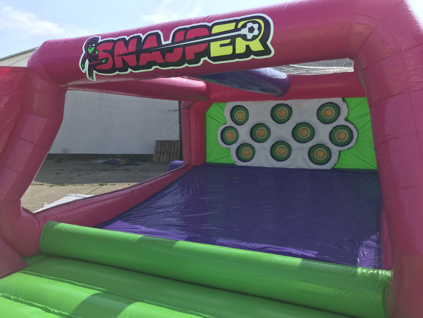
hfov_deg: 63.4
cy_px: 159
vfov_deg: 49.7
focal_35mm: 28
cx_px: 212
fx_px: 342
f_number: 1.8
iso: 20
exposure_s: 1/958
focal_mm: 3.99
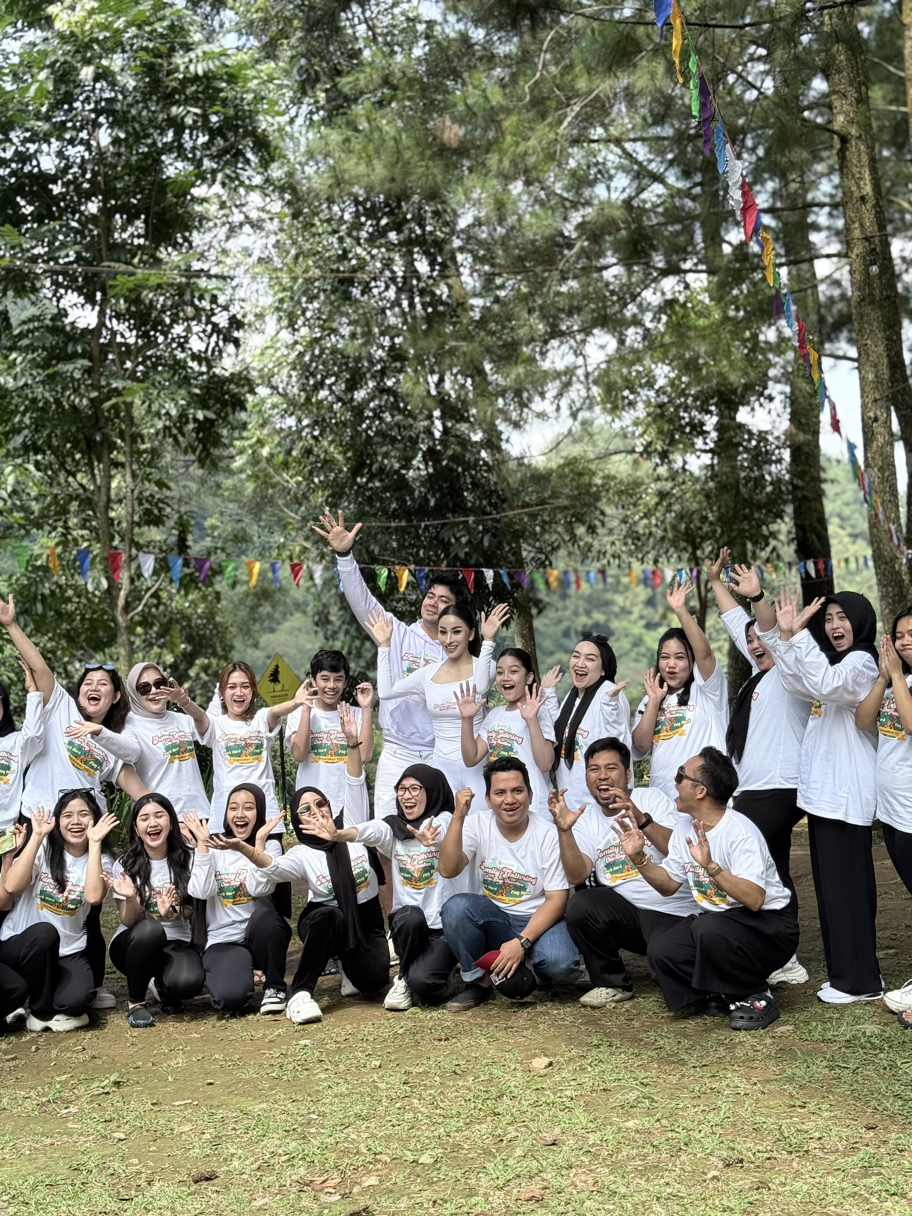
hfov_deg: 30.3
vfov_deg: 39.7
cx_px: 456
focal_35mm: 48
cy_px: 608
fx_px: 1686
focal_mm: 6.76
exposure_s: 1/1456
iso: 100
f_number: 1.78
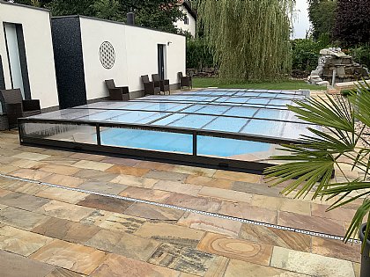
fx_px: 310
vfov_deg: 48.2
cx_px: 185
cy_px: 138
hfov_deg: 61.7
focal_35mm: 29
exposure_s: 1/239
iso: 16
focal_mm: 3
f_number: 1.8
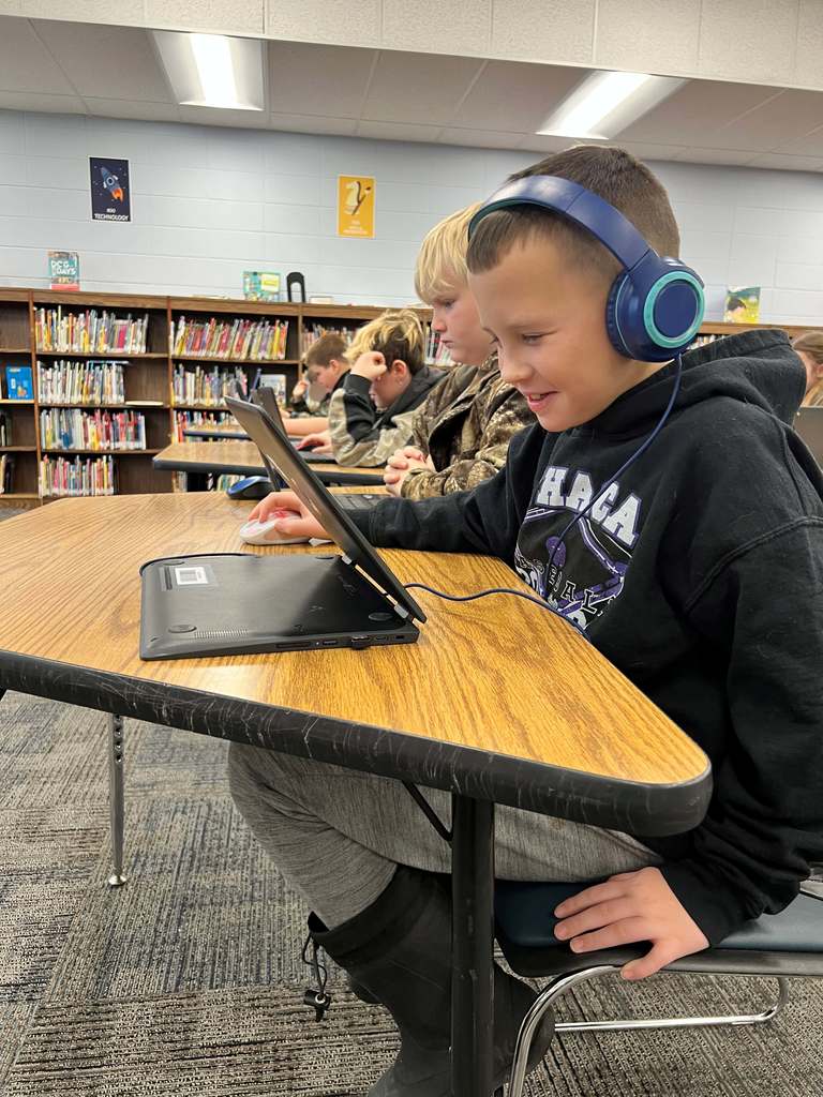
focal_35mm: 26
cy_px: 548
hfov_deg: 53.1
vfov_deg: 67.3
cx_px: 412
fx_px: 824
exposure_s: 1/60
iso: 100
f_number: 1.5
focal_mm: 5.7
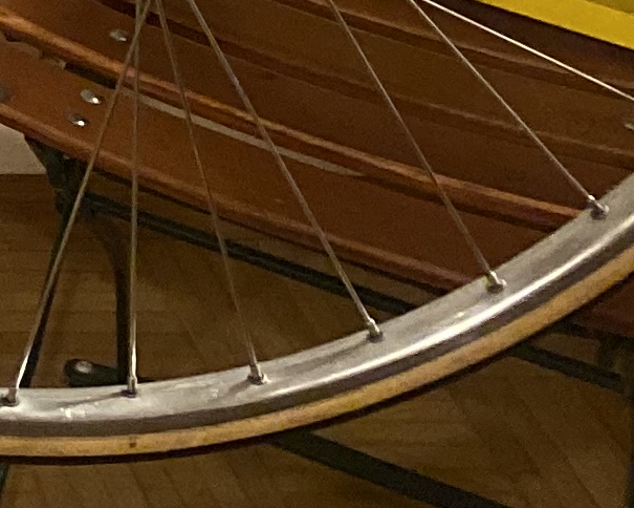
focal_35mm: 169
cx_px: -1103
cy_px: -820
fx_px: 3171
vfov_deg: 8.2
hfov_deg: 9.5
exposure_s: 1/33
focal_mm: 4.25
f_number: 1.8
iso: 400
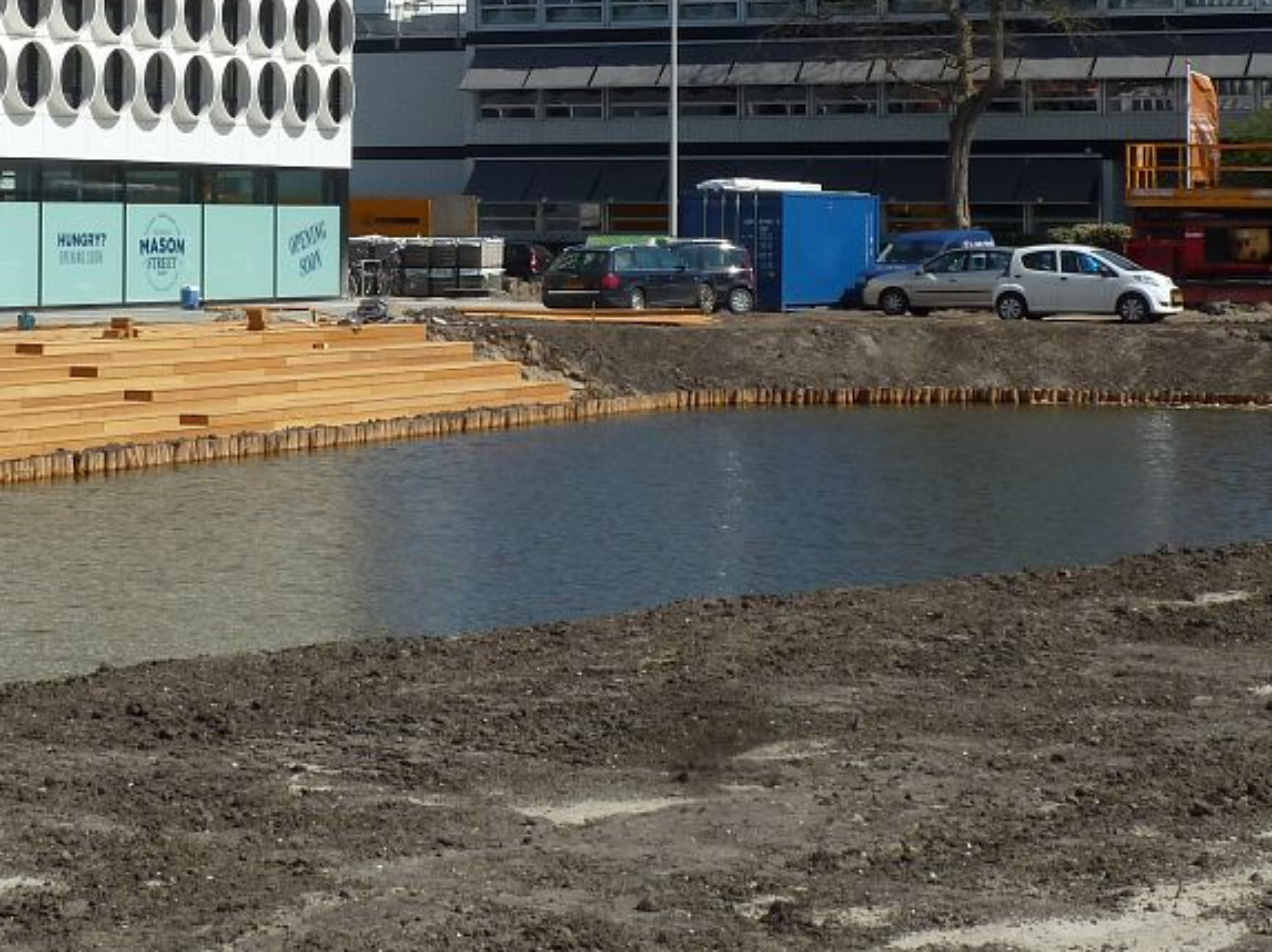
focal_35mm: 93
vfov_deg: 15.7
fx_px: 3415
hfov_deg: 21.0
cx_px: 353
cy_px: 129
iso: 80
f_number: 5
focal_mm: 8.5
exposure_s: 1/500
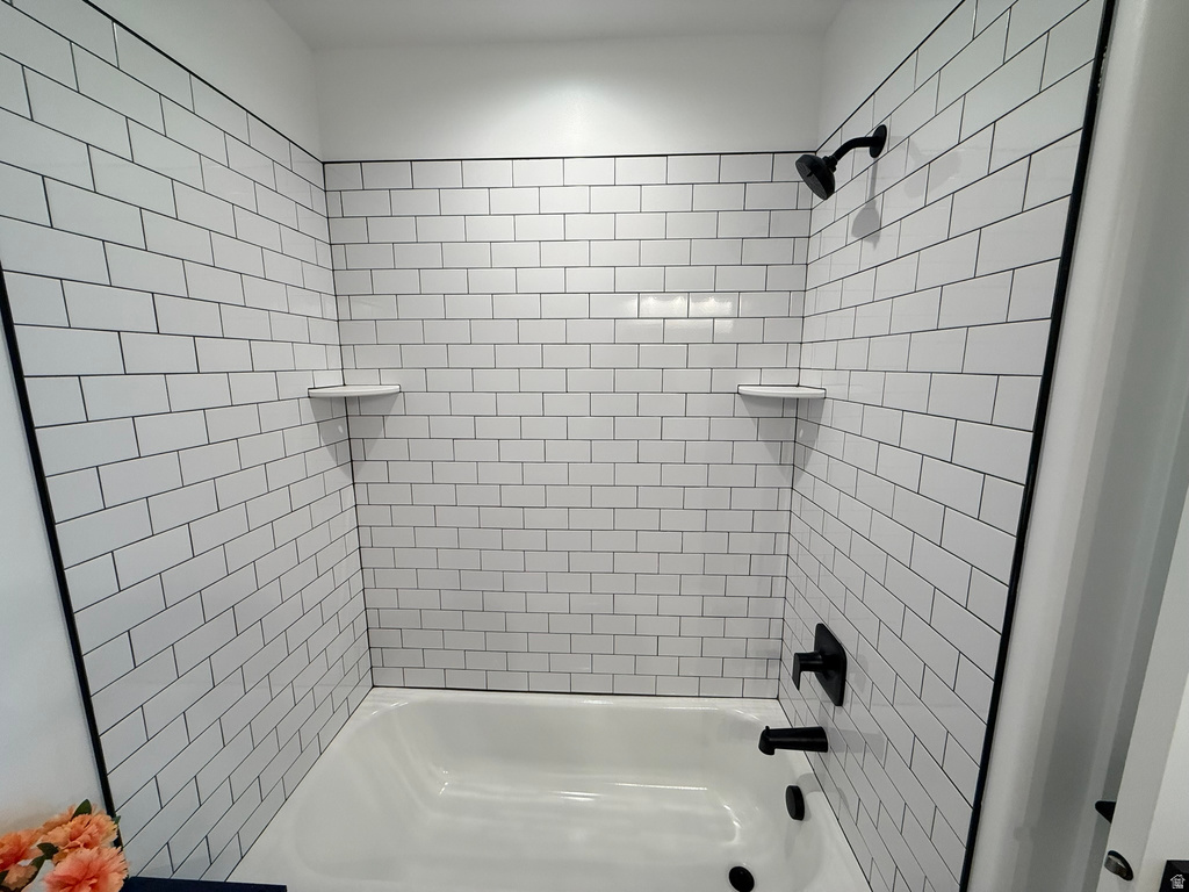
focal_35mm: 14
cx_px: 594
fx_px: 481
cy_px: 446
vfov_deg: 85.7
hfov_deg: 102.1
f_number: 2.2
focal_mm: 2.22
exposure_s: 1/120
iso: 160
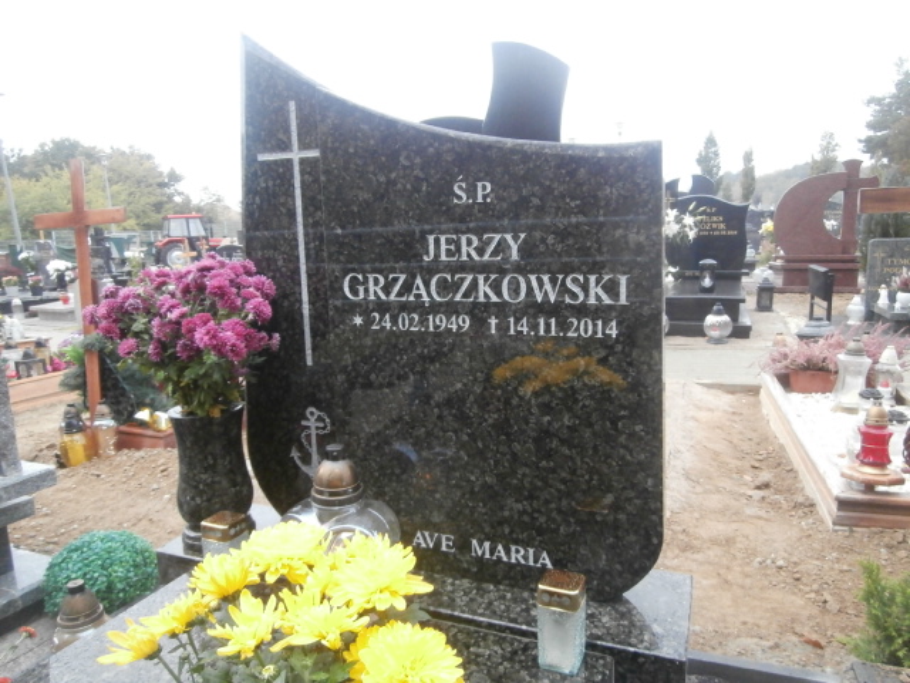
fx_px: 631
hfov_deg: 71.6
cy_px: 342
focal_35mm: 24
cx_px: 455
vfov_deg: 56.8
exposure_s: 1/200
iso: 400
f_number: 3
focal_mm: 4.2
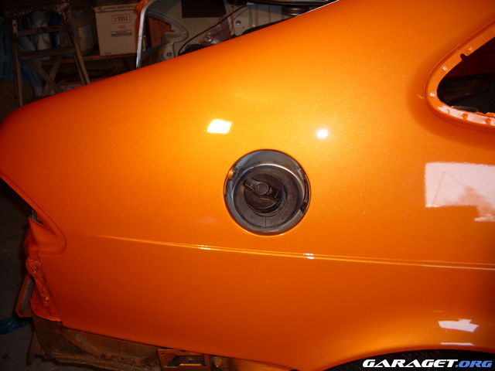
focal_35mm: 38
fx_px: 543
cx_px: 248
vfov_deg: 37.7
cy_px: 186
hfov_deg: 49.0
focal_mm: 6.3
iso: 100
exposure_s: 1/45
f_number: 2.8
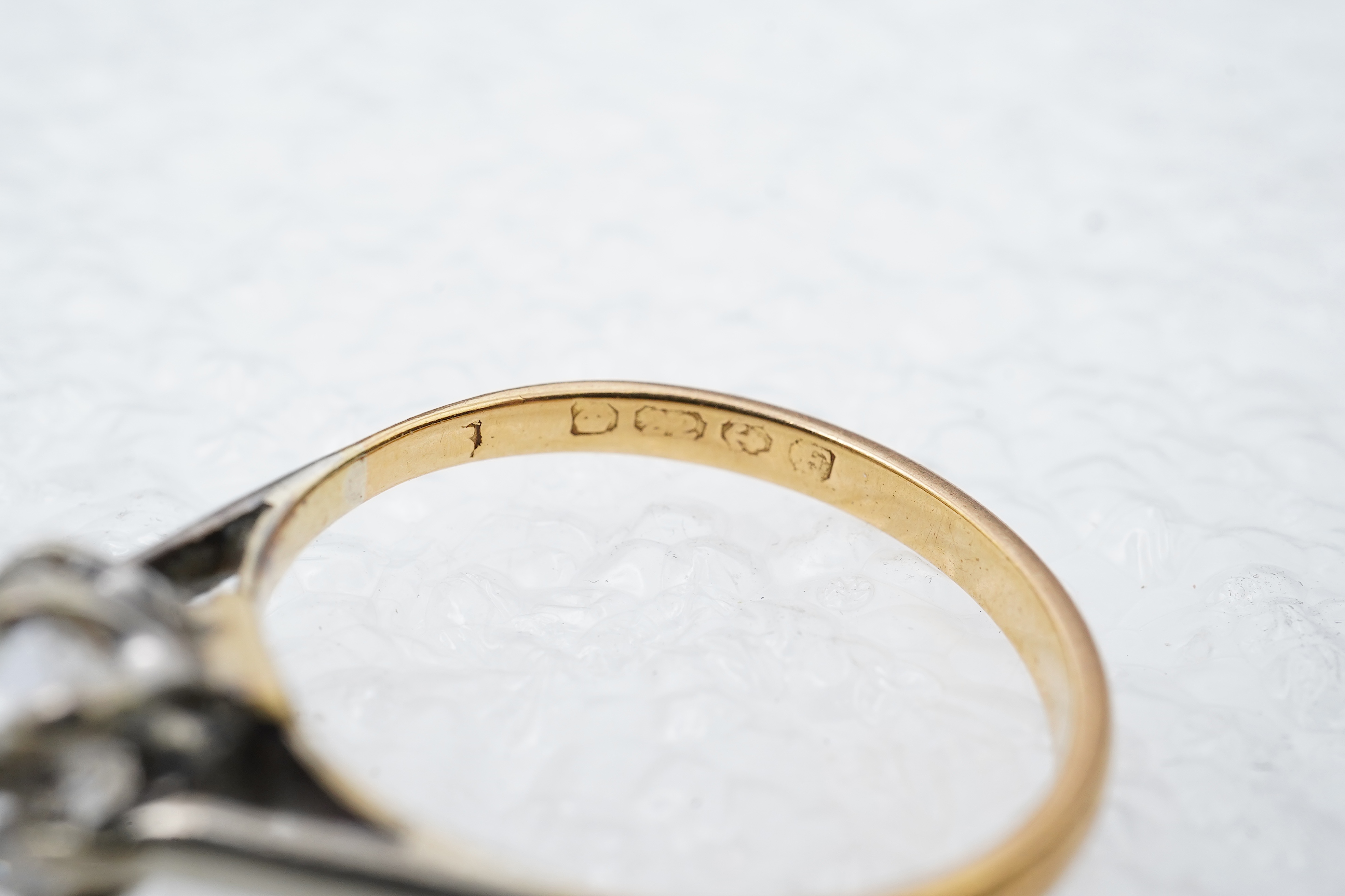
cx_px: 672
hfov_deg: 43.6
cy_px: 448
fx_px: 1681
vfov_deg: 29.9
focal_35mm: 45
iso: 800
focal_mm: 30
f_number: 22
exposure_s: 1/100
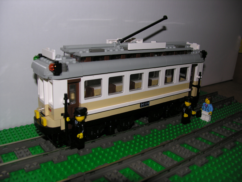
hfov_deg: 52.6
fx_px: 245
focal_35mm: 35
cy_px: 91
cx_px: 121
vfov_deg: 40.7
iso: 50
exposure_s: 1/60.1
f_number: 2.8
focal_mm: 8.9
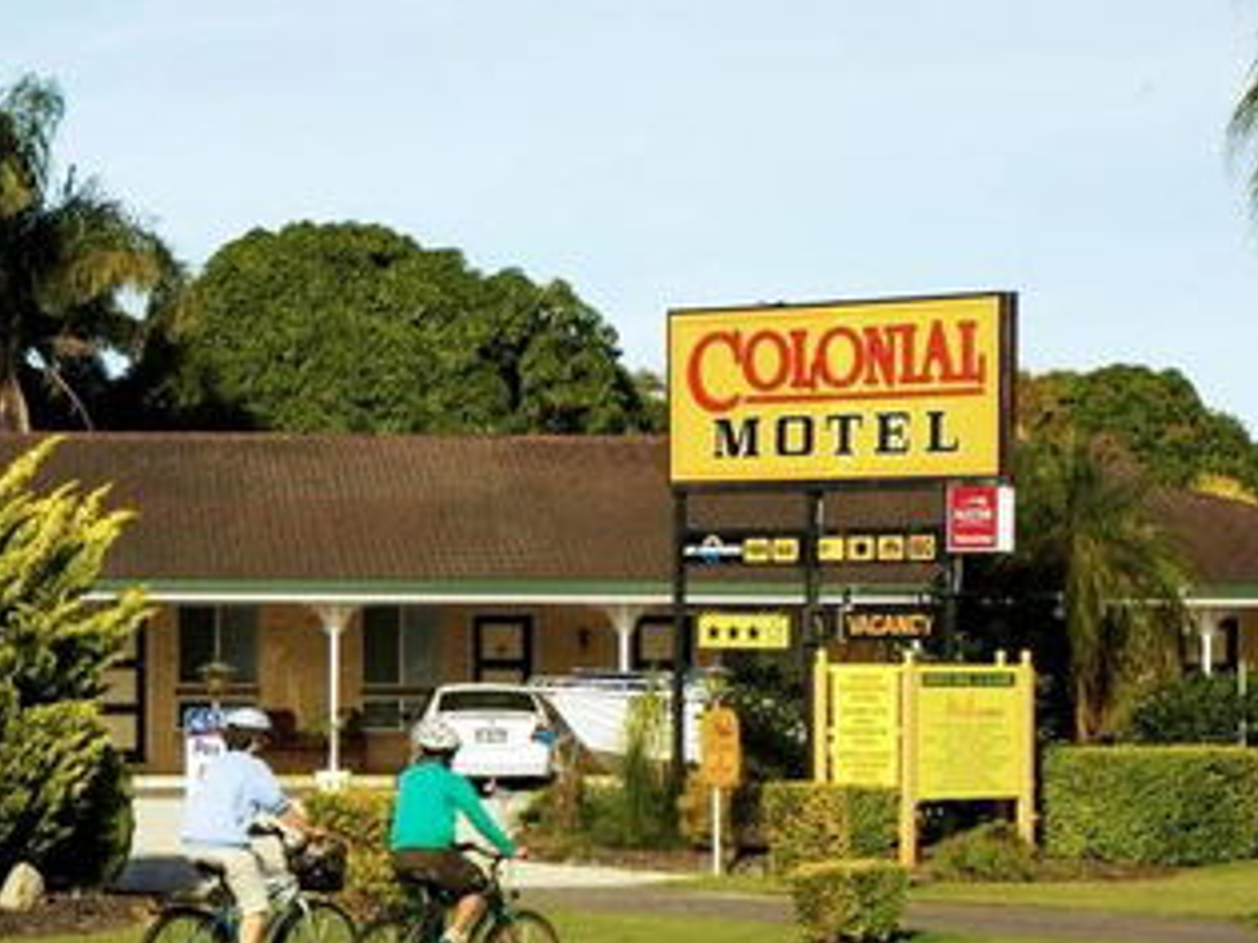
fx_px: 4941
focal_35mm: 136
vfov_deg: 10.9
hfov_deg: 14.5
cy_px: 601
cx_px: 335
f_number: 11
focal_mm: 62
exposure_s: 1/180
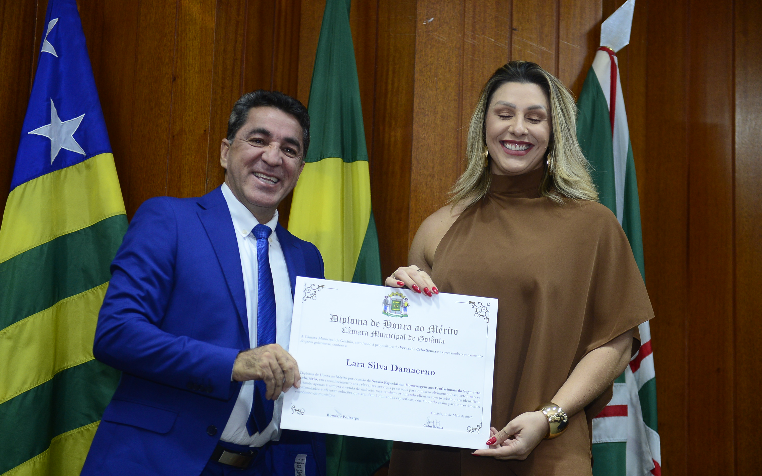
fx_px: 1329
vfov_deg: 20.3
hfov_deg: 32.0
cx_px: 380
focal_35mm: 64
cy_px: 256
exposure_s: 1/125
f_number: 4
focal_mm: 62
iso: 1600
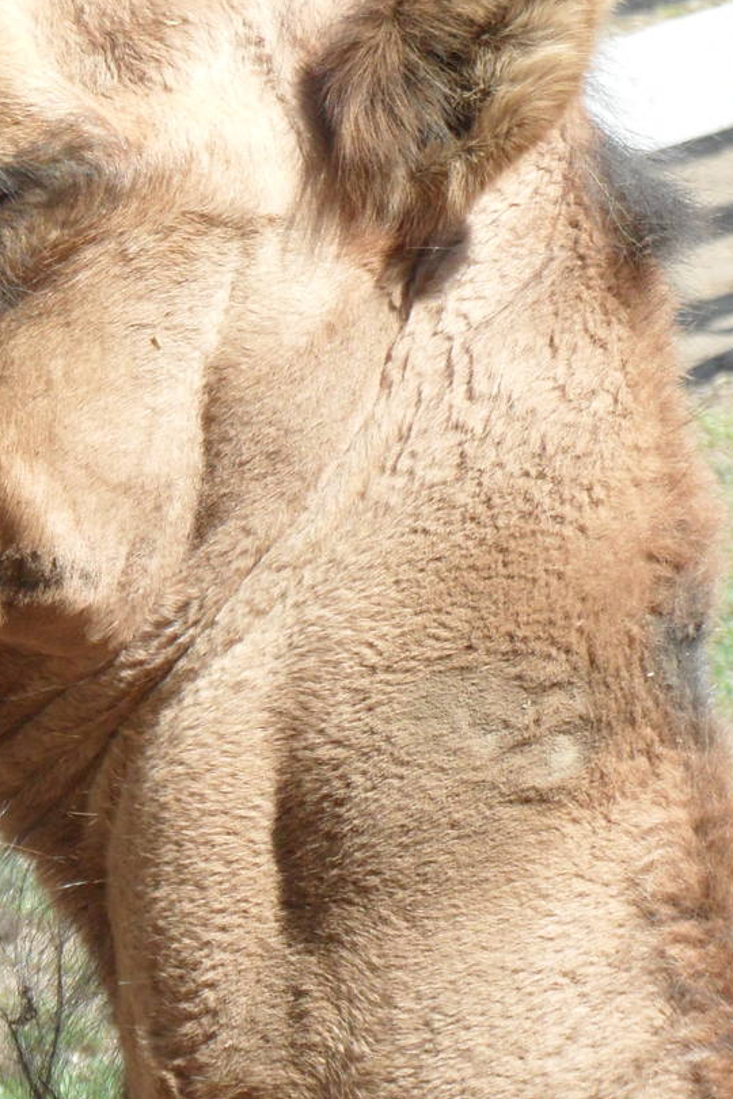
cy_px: 312
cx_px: -118
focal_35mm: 555
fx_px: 16949
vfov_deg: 3.7
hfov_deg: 2.5
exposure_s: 1/350
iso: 200
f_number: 5
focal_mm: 44.4
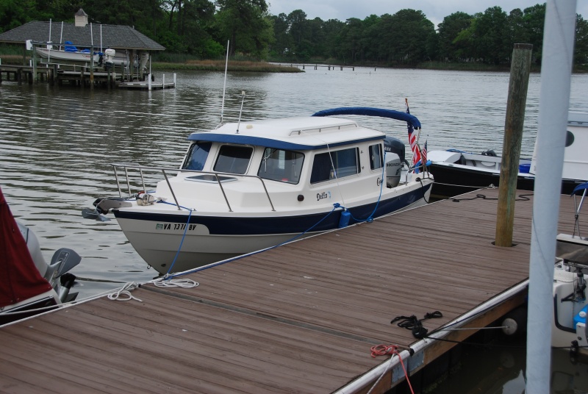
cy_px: 197
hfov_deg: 41.1
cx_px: 294
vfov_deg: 28.2
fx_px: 785
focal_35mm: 48
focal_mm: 32
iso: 180
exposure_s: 1/125
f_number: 5.6
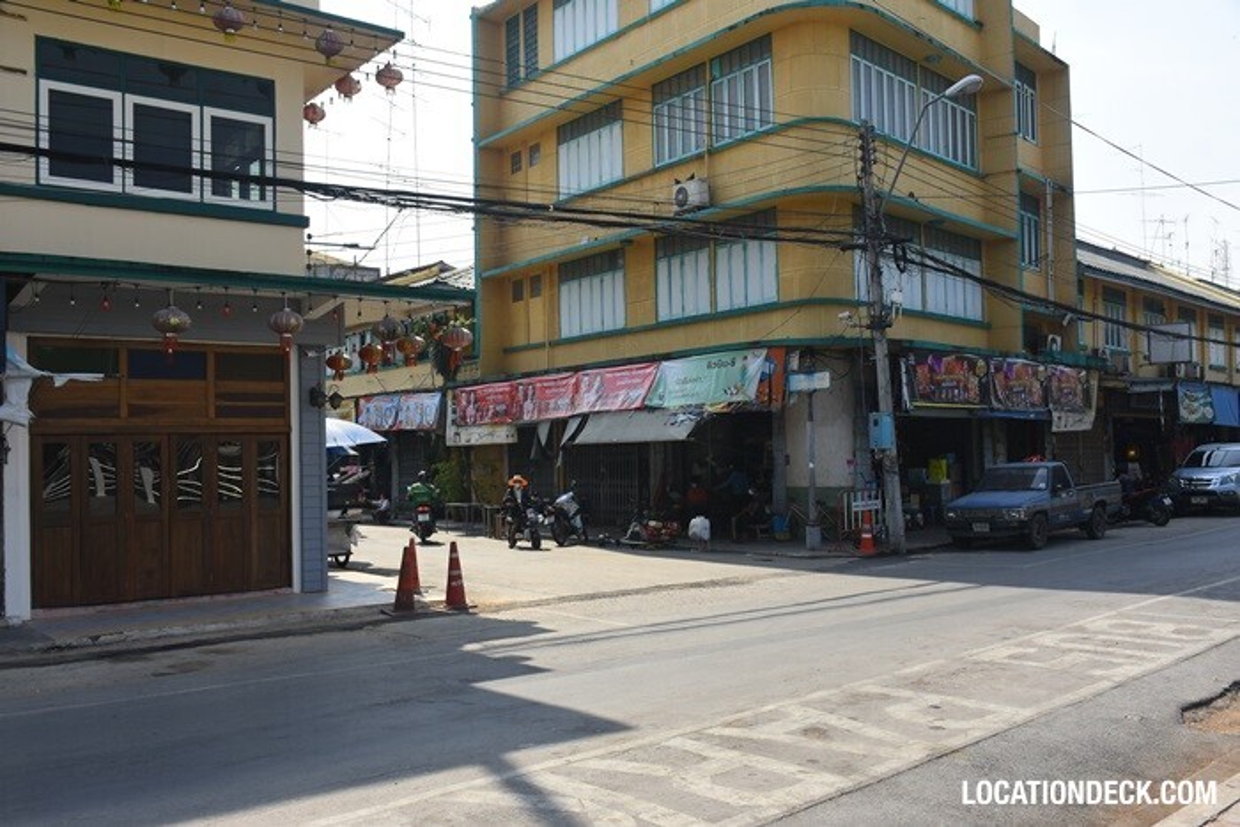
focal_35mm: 34
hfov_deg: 55.1
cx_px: 620
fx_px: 1189
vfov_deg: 38.4
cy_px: 414
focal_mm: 23
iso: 250
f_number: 7.1
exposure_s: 1/640
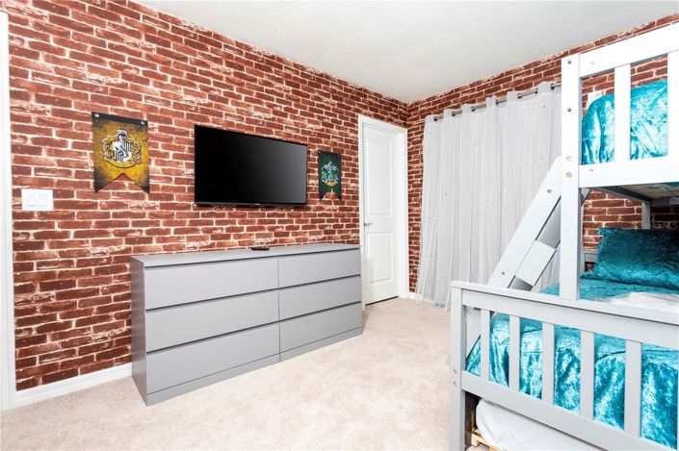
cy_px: 226
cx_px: 340
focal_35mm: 17
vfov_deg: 70.4
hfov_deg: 93.3
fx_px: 320
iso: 1250
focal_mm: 17
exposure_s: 1/50
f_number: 8
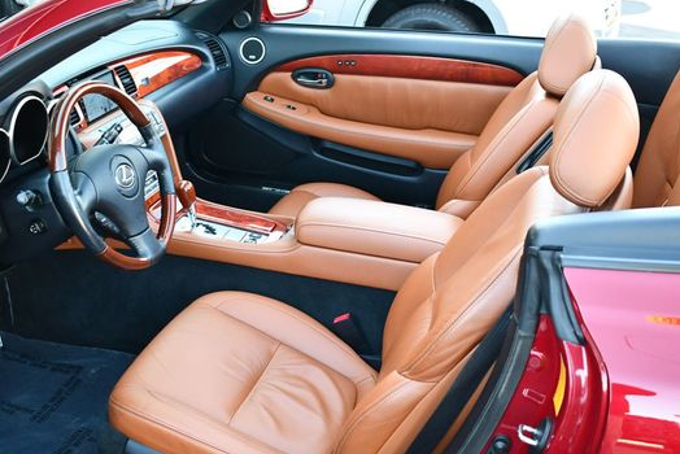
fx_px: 832
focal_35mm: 44
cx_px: 301
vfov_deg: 30.5
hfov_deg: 44.4
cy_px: 254
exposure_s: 1/200
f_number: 3.5
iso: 800
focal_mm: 18
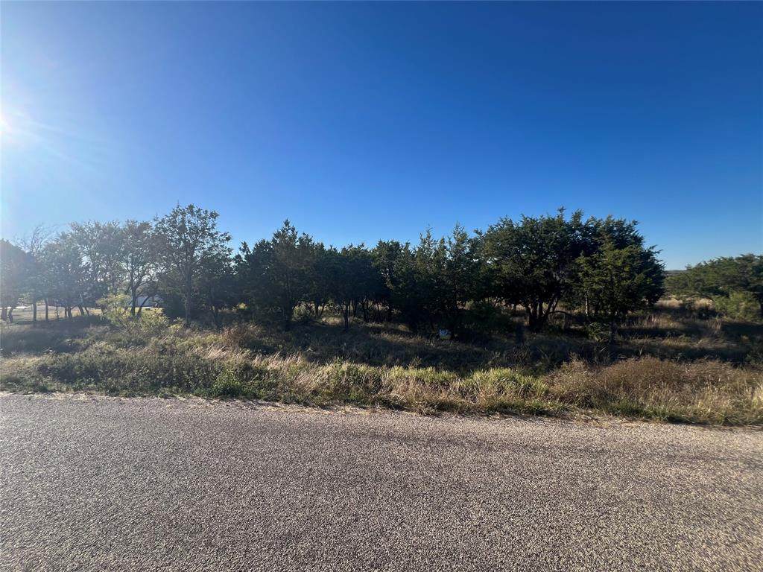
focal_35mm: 13
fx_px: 287
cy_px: 286
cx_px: 382
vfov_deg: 89.9
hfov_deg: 106.2
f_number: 1.8
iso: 32
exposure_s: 1/995
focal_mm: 1.57
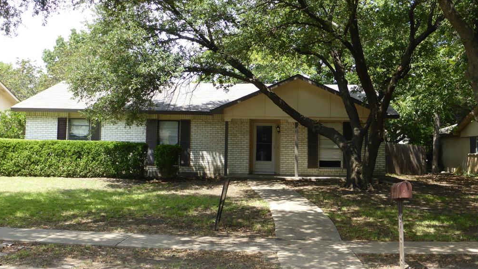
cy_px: 126
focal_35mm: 39
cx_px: 240
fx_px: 494
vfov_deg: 30.4
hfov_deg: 51.6
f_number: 3.7
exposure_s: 1/200
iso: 100
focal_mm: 6.1
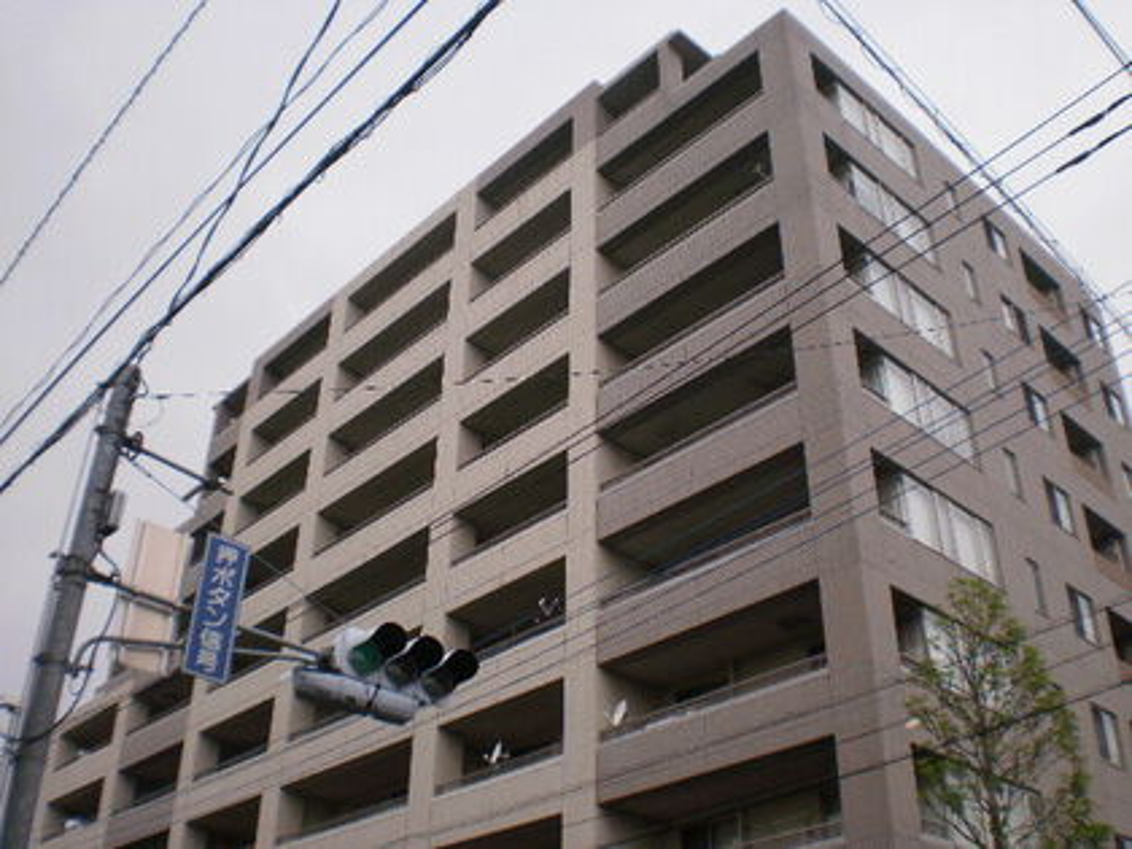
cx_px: 566
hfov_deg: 51.4
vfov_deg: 39.7
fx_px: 1177
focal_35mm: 36
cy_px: 424
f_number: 4.6
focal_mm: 6.3
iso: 100
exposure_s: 1/200
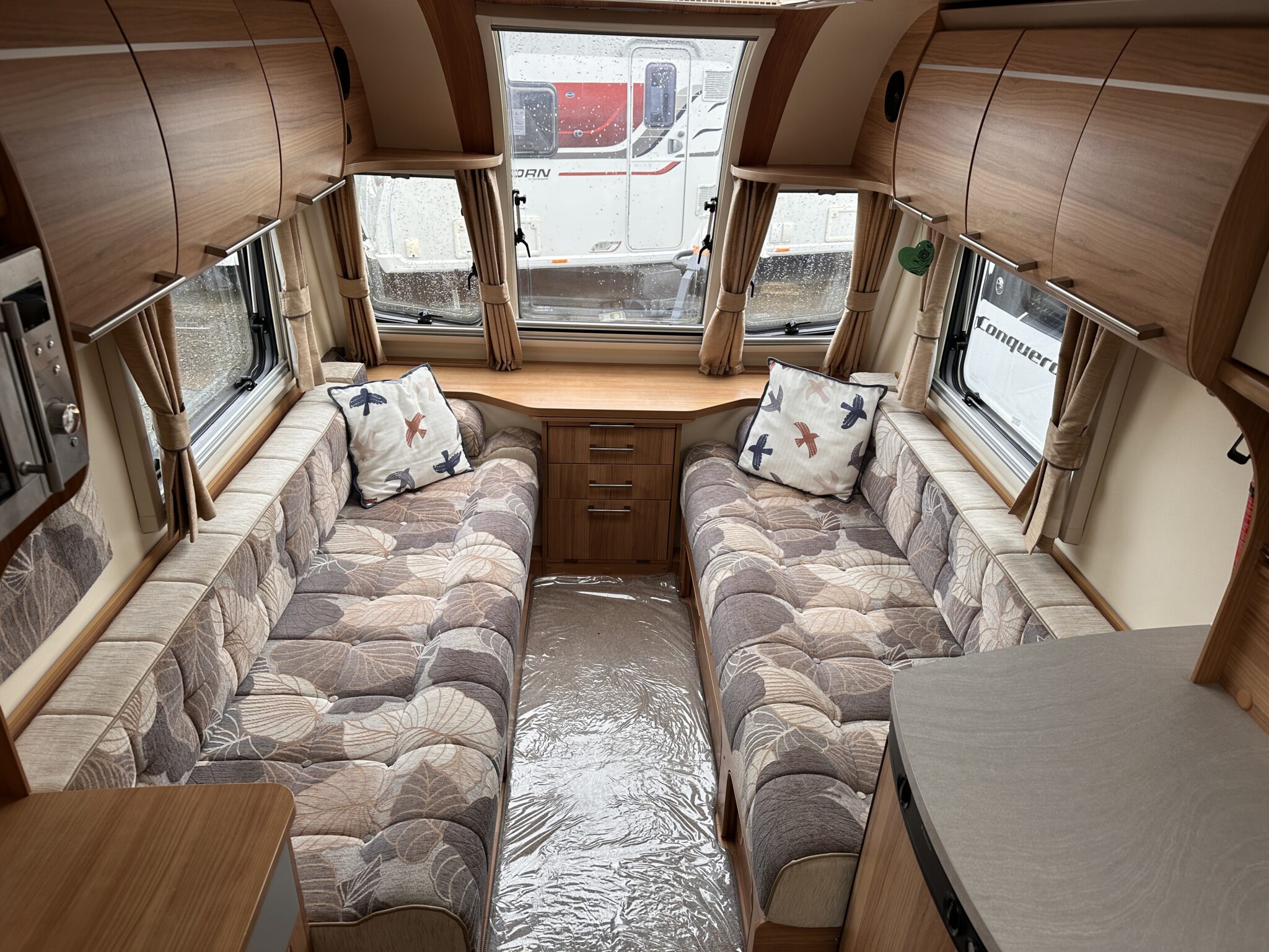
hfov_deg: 71.6
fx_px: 880
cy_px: 476
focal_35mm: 24
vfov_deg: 56.8
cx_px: 634
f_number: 1.78
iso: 80
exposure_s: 1/121
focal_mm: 6.86
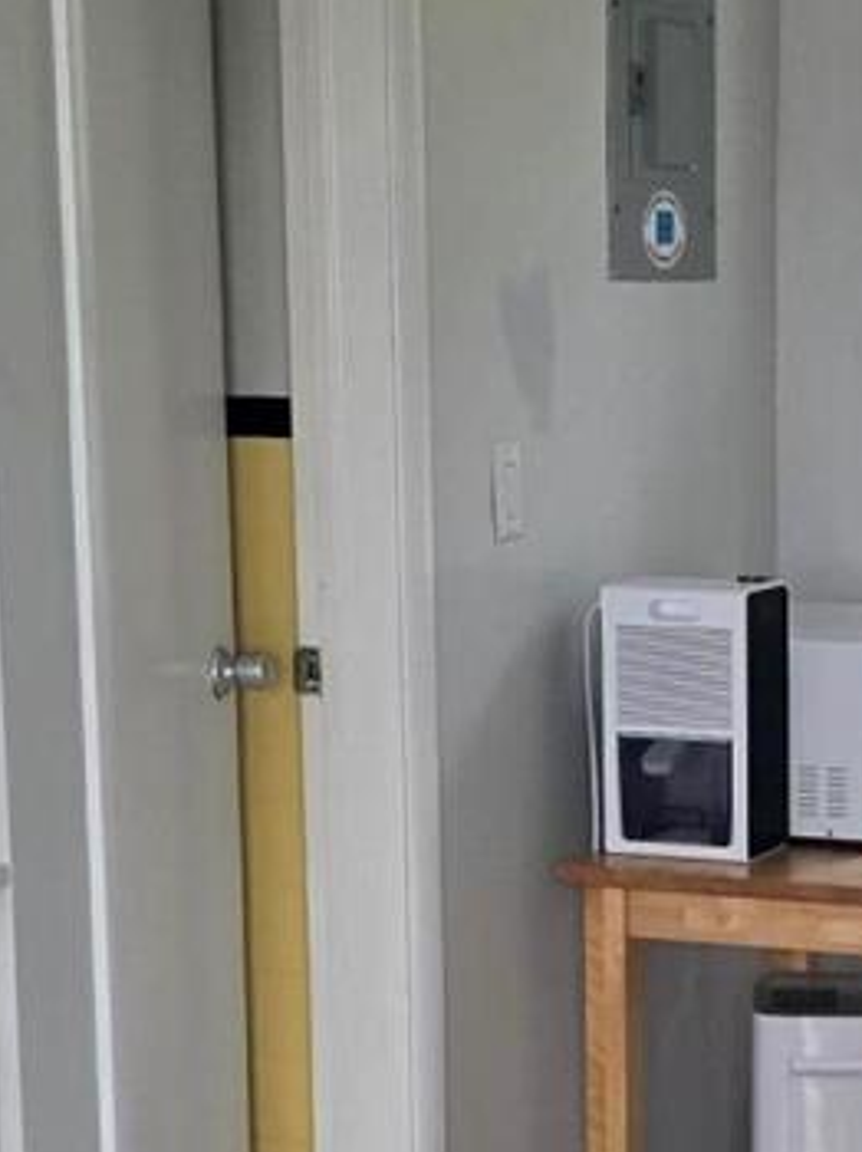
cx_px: 859
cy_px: 994
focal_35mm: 101
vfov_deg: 19.2
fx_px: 3358
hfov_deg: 14.4
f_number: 1.7
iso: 200
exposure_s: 1/180
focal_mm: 6.3
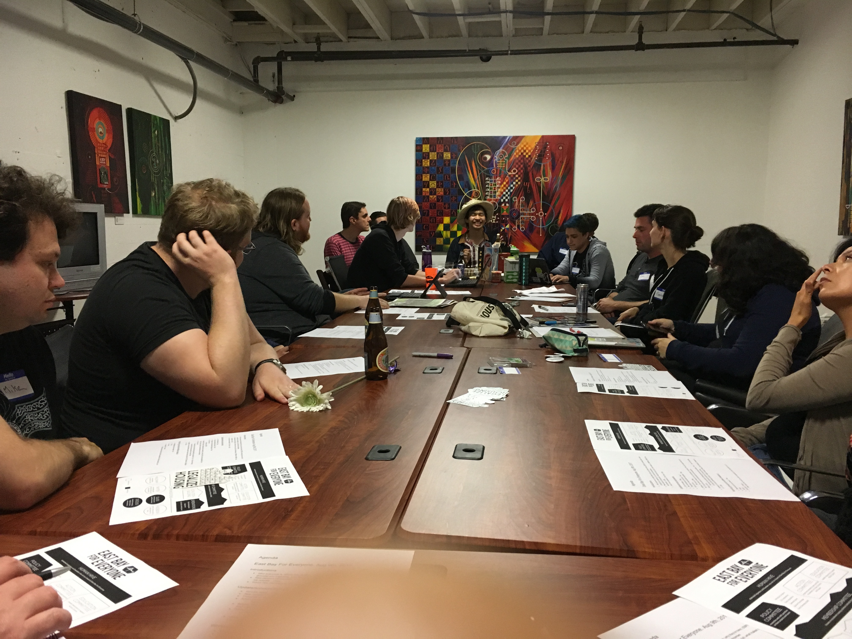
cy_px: 320
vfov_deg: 48.2
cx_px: 426
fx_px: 714
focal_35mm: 29
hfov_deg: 61.7
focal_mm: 4.15
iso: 200
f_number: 2.2
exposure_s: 1/30
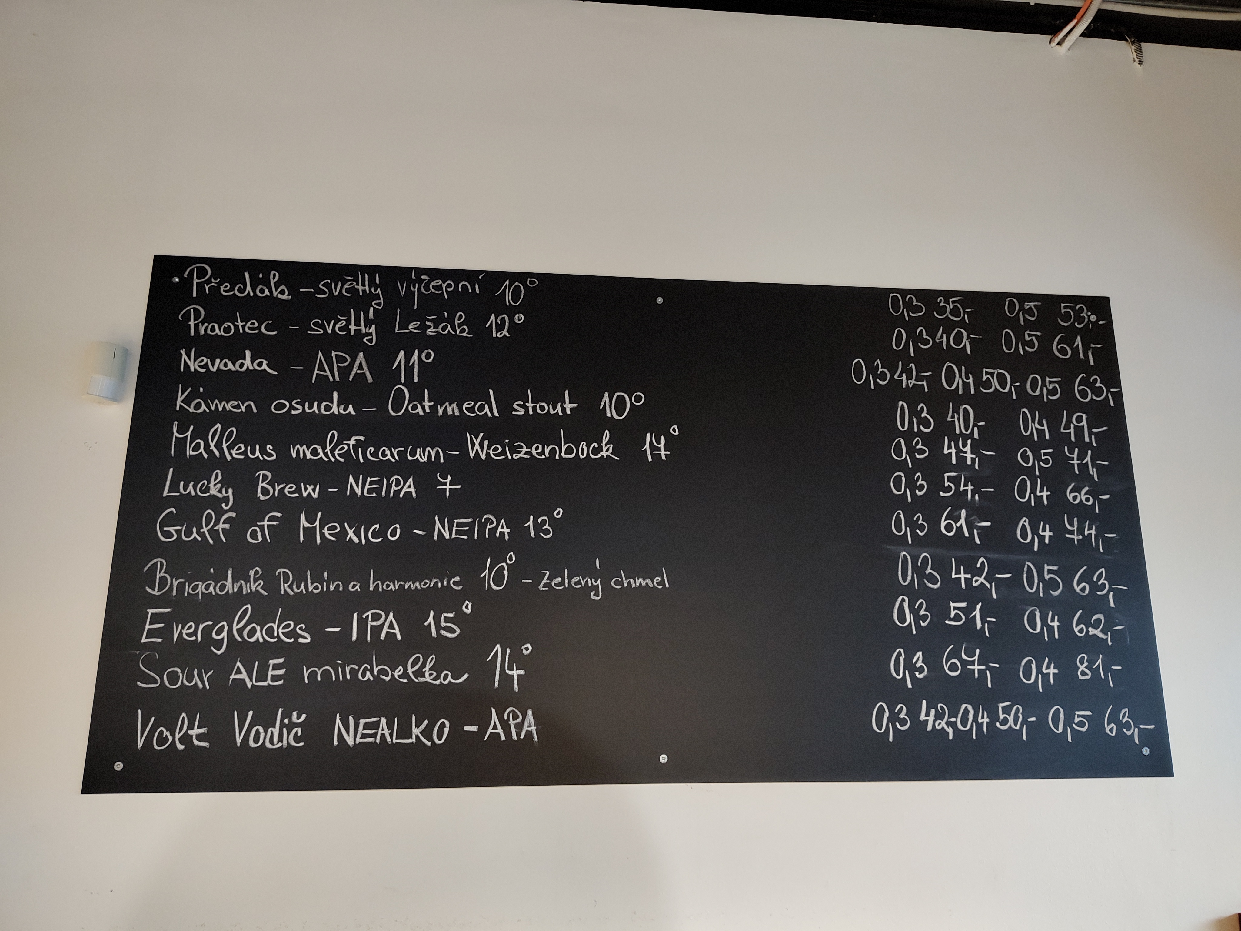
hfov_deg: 73.9
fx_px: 825
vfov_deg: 58.9
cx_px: 620
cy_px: 466
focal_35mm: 23
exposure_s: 1/25
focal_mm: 5.56
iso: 1744
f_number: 1.8
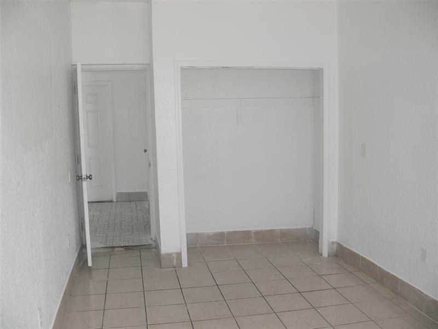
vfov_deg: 40.7
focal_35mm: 35
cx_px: 219
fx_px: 443
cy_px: 164
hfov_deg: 52.6
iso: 80
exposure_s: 1/40
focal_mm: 7.4
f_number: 2.8
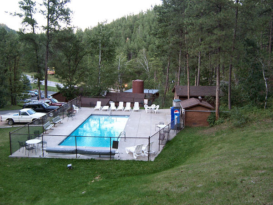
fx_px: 260
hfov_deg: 55.4
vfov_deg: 42.9
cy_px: 102
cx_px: 136
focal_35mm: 33
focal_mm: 5.5
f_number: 3.4
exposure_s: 1/20
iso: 140
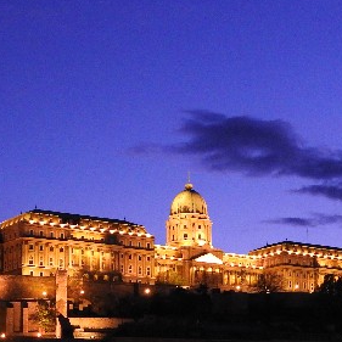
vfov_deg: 20.5
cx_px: 183
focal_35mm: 83
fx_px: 928
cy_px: 298
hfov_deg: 20.9
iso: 720
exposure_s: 1/8
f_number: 3.6
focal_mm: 5.9
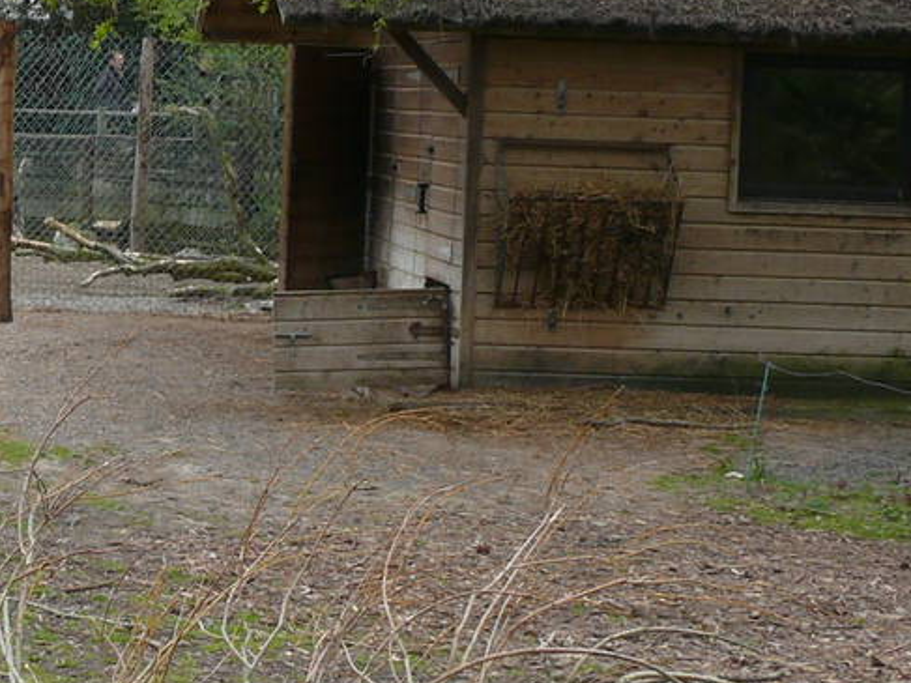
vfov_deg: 12.9
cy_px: 331
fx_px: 3026
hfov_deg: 16.6
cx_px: -92
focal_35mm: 115
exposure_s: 1/200
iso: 100
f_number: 4.5
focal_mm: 7.4
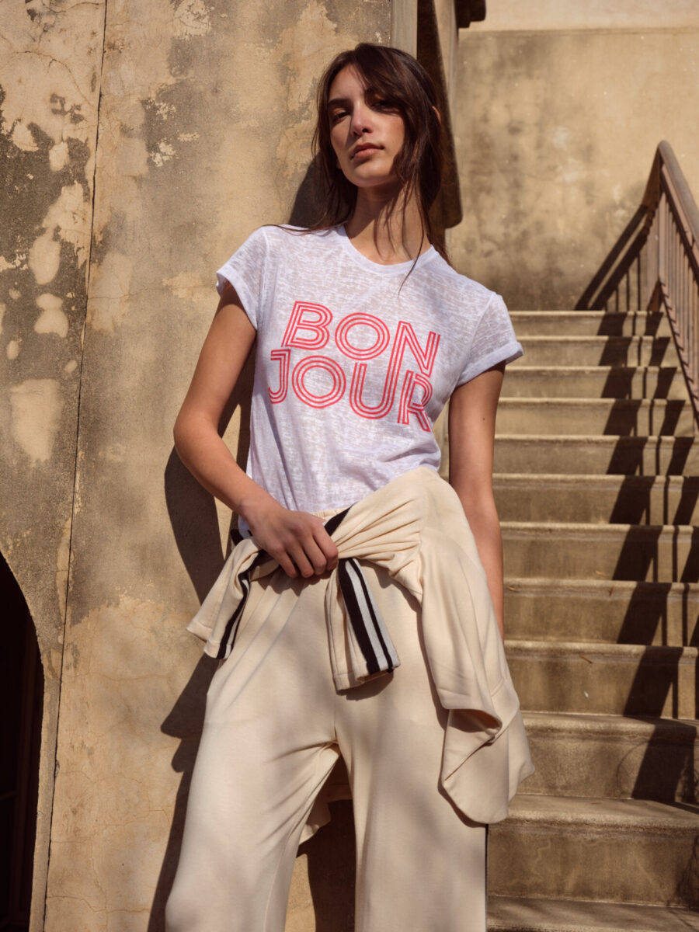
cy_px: 466
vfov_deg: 41.2
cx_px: 350
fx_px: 1239
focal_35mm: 46
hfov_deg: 31.5
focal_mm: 58.6
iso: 100
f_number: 7.1
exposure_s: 1/320
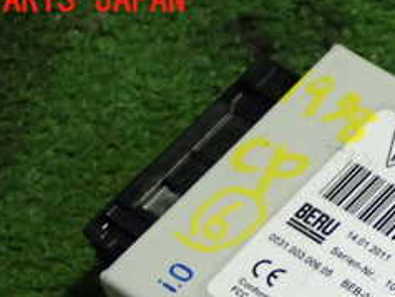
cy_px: 353
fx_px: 1782
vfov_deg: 9.4
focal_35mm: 156
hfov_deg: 12.5
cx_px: 382
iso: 500
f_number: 3.6
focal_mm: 11.09
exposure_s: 1/60
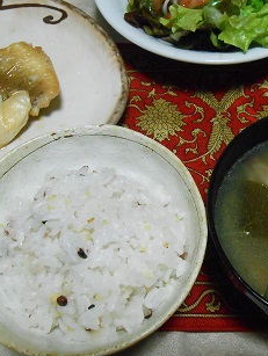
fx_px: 464
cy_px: 170
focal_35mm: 45
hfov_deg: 31.6
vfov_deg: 42.0
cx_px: 204
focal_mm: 5.3
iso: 800
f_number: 3.8
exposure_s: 1/20
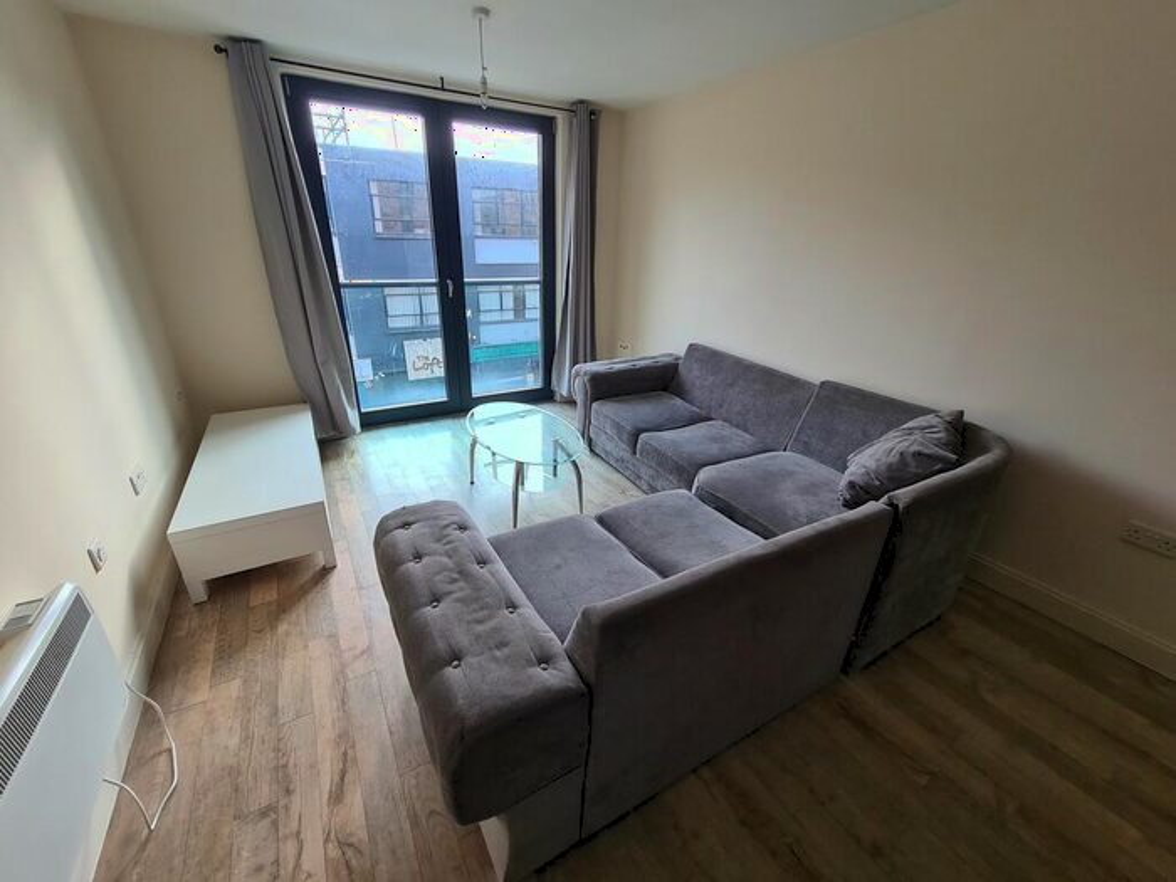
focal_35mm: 13
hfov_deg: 106.2
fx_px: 442
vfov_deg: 89.9
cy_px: 441
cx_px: 588
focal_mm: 2.2
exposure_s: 1/100
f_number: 2.2
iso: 100
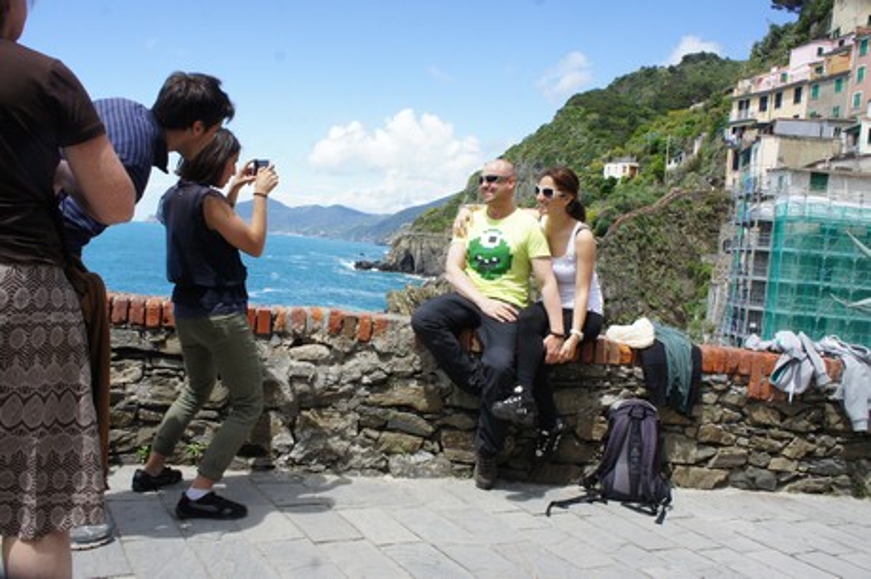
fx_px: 725
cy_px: 290
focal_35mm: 30
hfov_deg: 62.0
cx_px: 436
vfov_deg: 43.5
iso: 400
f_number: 11
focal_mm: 20
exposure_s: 1/250
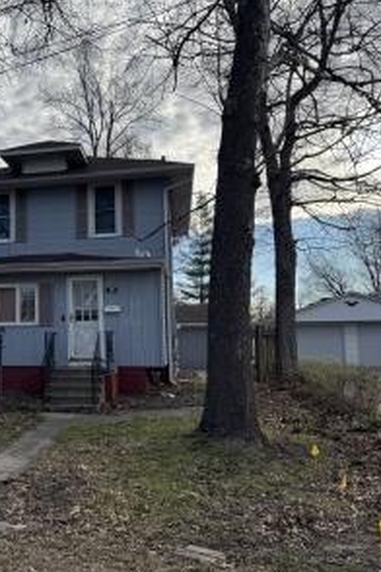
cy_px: 284
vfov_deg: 55.8
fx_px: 540
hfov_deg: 36.9
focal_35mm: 34
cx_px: 52
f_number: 1.78
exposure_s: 1/2833
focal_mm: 6.76
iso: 80
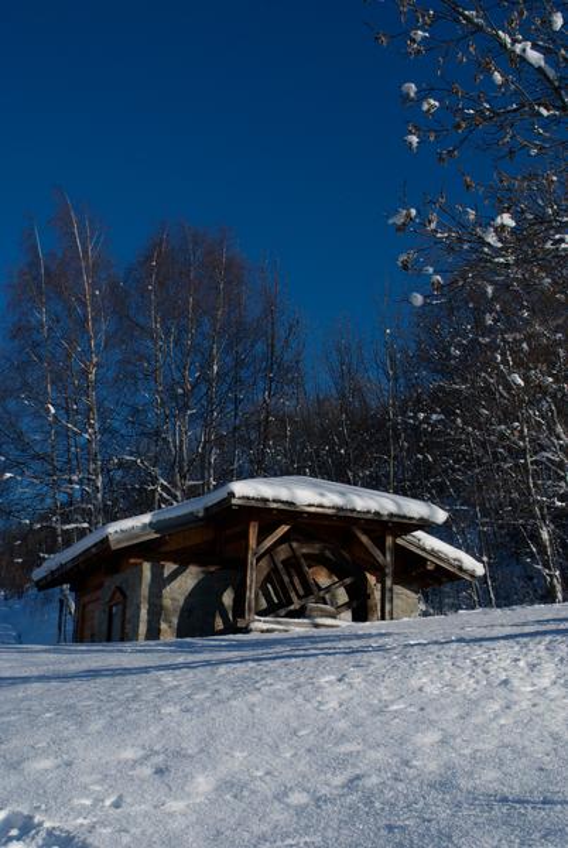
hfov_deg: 32.0
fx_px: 991
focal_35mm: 42
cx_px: 284
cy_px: 424
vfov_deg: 46.3
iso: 200
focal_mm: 28
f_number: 13
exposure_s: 1/250
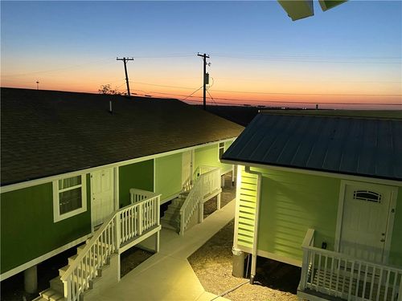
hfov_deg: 67.3
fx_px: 302
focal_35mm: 26
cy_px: 150
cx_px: 201
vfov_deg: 53.1
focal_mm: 4.25
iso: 500
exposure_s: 1/34
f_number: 1.8
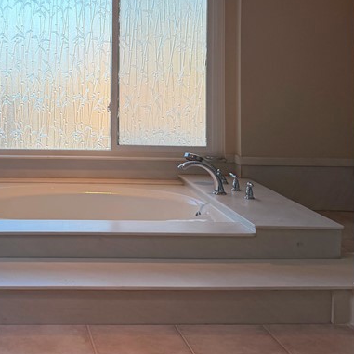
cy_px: 47
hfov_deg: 28.8
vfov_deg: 29.0
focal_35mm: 57
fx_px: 659
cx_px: 33
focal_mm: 6.76
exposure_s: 1/637
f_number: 1.78
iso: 100
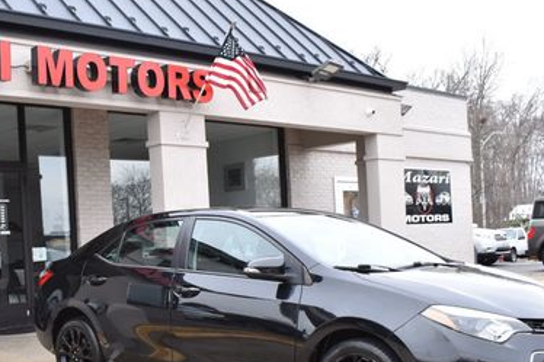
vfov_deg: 24.8
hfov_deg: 36.0
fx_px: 813
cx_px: 127
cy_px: 269
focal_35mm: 54
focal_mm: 21
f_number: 8
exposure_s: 1/125
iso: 400
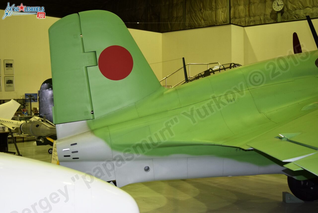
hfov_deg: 38.9
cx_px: 159
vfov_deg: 26.5
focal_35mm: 51
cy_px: 106
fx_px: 451
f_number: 5
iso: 800
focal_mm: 34
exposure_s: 1/100
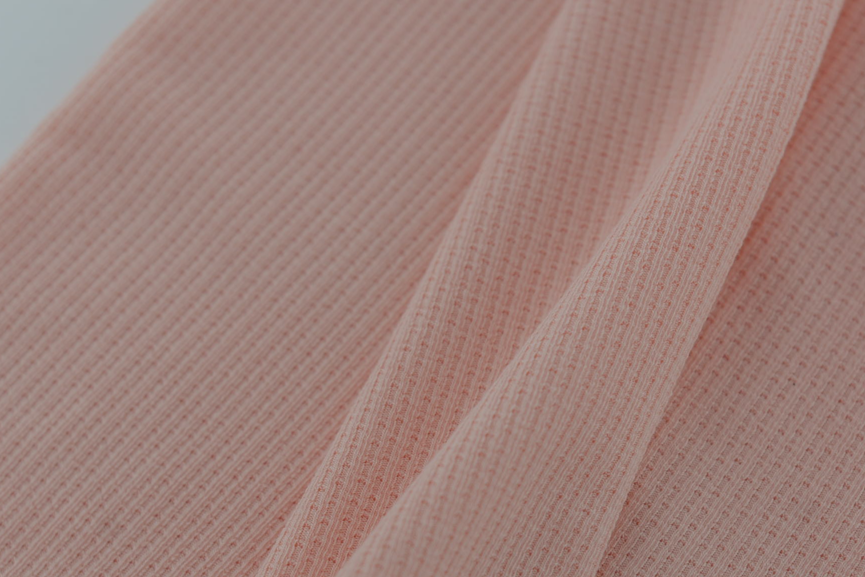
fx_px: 2091
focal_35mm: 87
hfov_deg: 23.4
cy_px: 474
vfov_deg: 15.6
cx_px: 485
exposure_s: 1/320
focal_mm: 50
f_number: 3.5
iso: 100
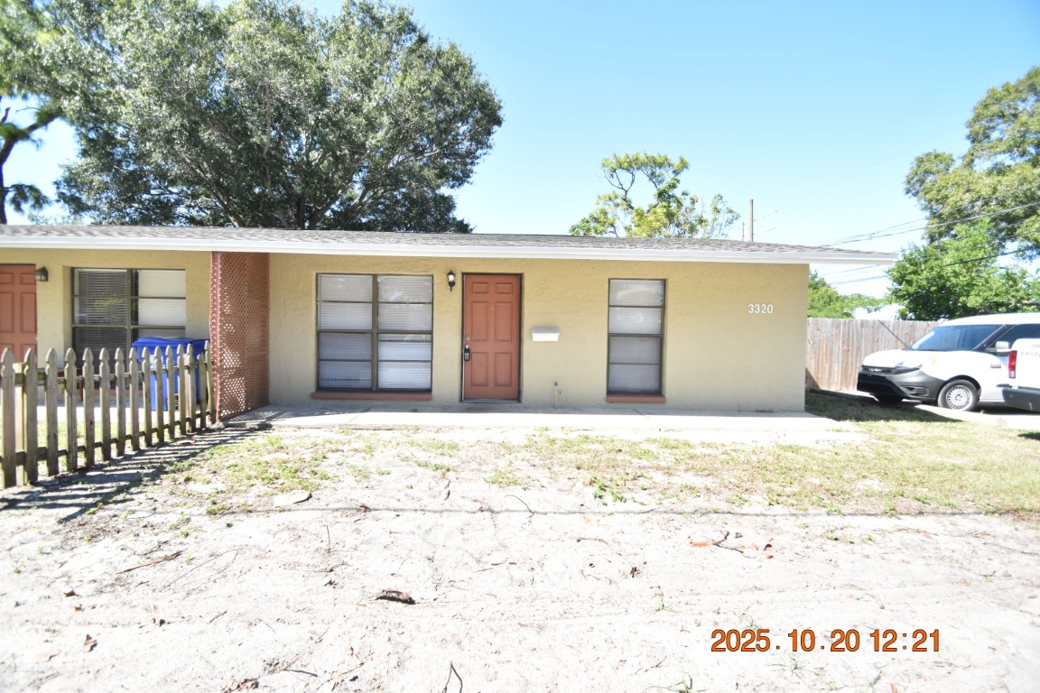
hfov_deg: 100.4
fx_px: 433
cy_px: 346
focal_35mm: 15
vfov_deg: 77.3
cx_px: 520
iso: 800
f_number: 3.5
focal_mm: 10
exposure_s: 1/1500
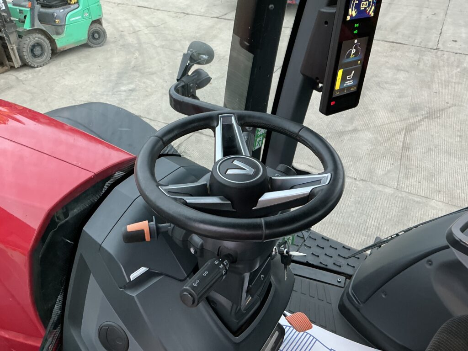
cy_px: 176
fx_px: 379
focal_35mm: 28
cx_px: 234
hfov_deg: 63.4
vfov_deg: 49.7
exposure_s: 1/60
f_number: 1.8
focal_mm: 3
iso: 100
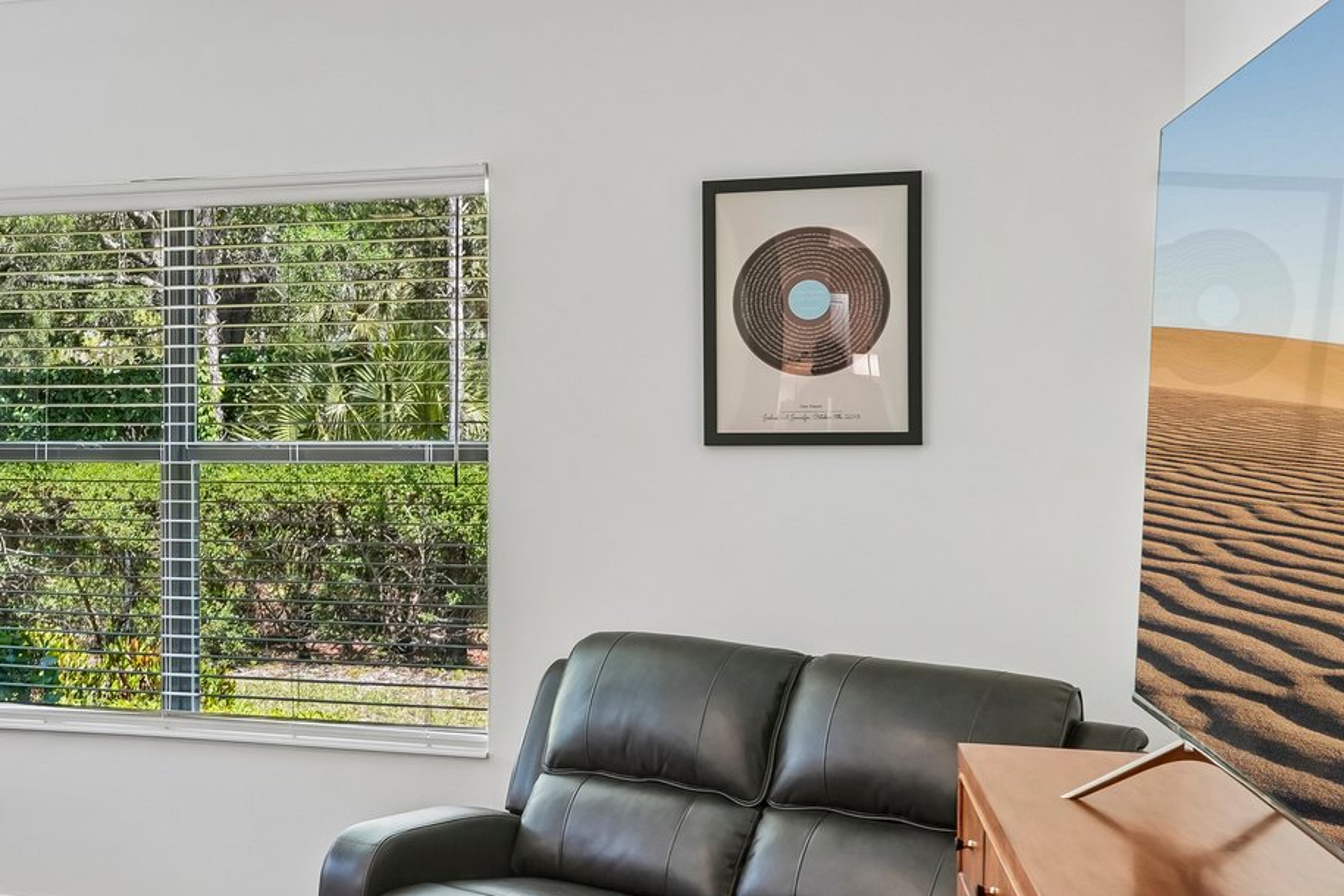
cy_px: 437
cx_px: 203
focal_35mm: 47
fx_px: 1755
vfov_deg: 28.6
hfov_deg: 39.6
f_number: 8
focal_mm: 21
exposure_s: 1/15
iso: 400
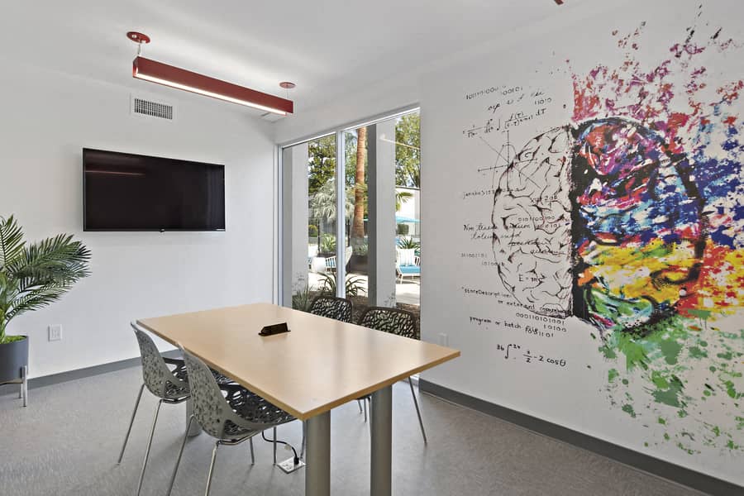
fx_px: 341
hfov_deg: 95.0
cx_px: 372
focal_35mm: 16
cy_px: 248
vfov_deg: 72.1
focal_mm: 11
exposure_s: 1/15
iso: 125
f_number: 7.1
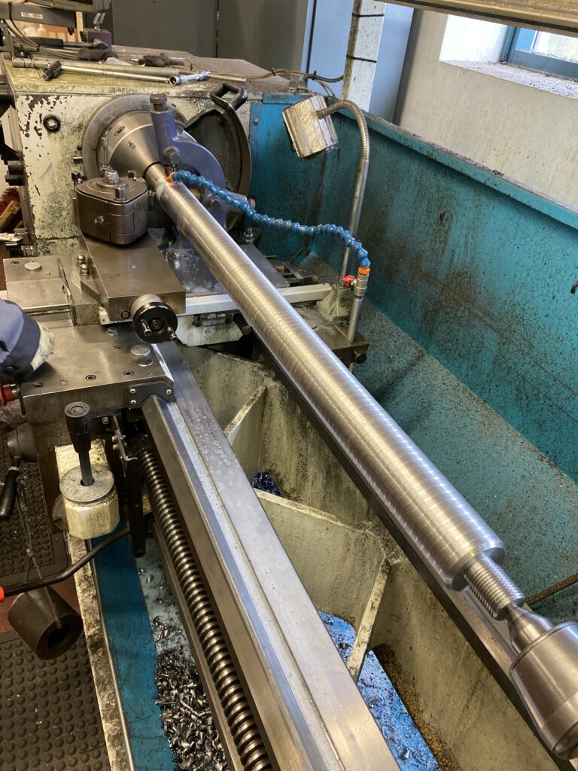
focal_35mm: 26
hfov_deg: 53.1
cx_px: 289
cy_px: 386
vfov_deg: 67.3
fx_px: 579
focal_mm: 4.25
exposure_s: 1/50
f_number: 1.8
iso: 320
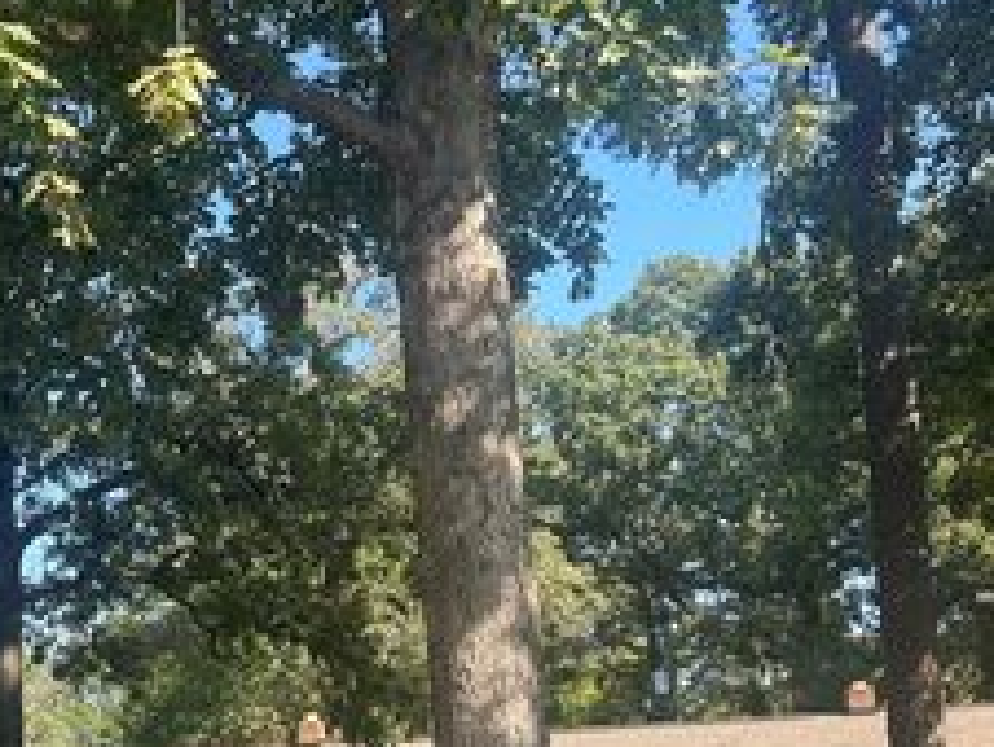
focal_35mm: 53
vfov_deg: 27.0
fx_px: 1524
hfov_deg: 35.1
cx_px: 207
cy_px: 613
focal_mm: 6.86
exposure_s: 1/864
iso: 80
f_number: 1.78
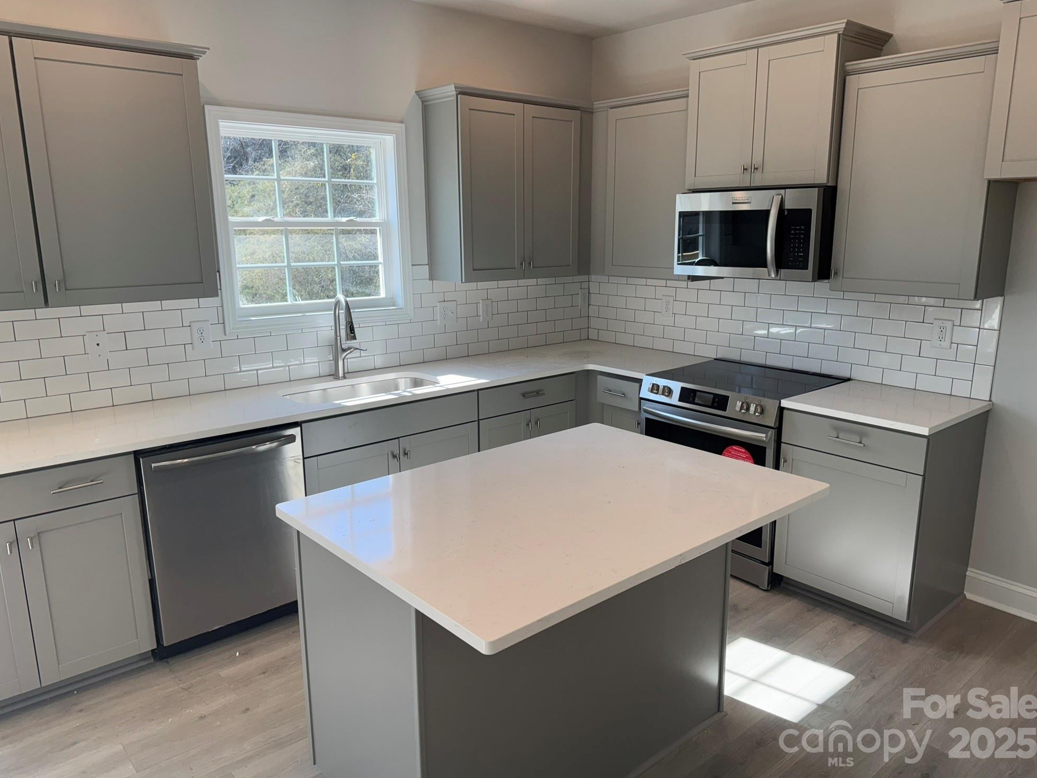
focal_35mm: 25
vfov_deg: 54.9
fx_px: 749
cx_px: 537
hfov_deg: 69.4
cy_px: 382
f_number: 1.78
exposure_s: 1/340
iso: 80
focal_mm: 6.76
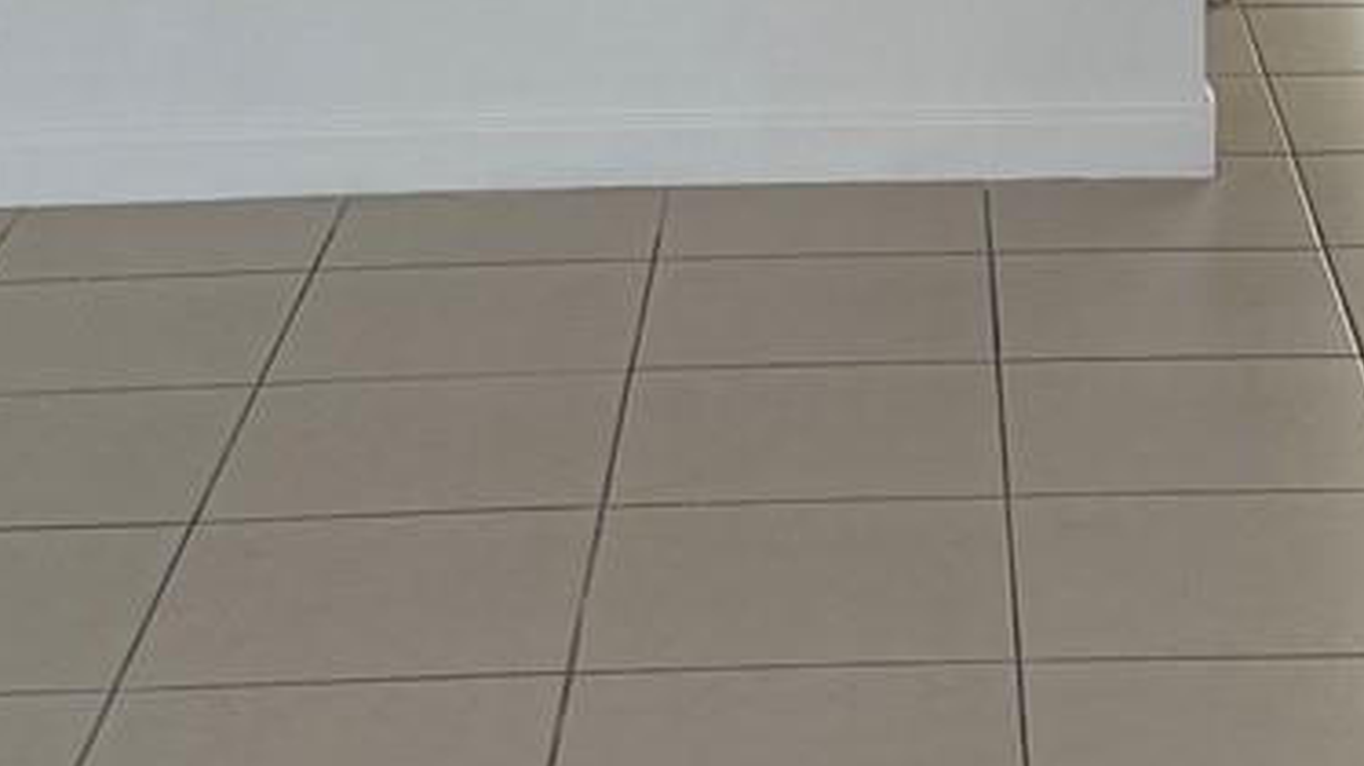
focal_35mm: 112
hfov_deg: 19.0
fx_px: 4049
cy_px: -657
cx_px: 1061
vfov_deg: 10.1
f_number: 1.78
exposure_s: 1/292
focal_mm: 6.76
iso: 80
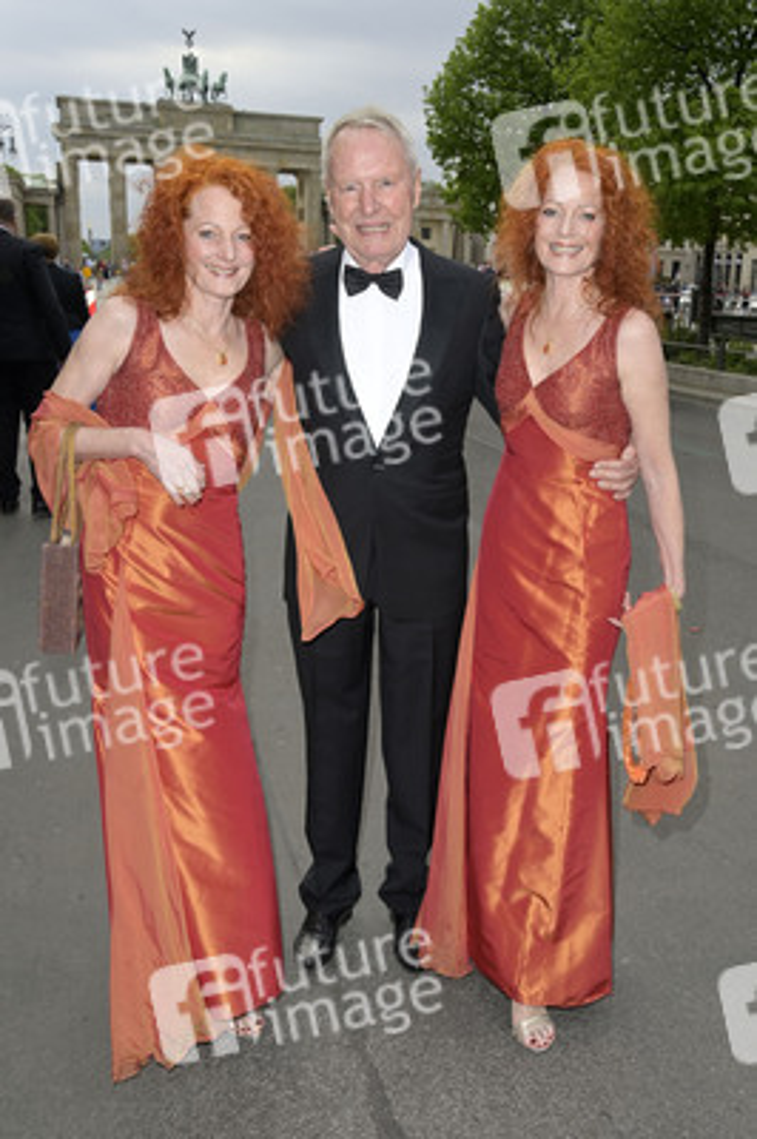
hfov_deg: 42.3
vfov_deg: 60.3
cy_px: 570
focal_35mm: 31
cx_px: 378
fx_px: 979
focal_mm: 31
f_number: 8
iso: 500
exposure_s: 1/250
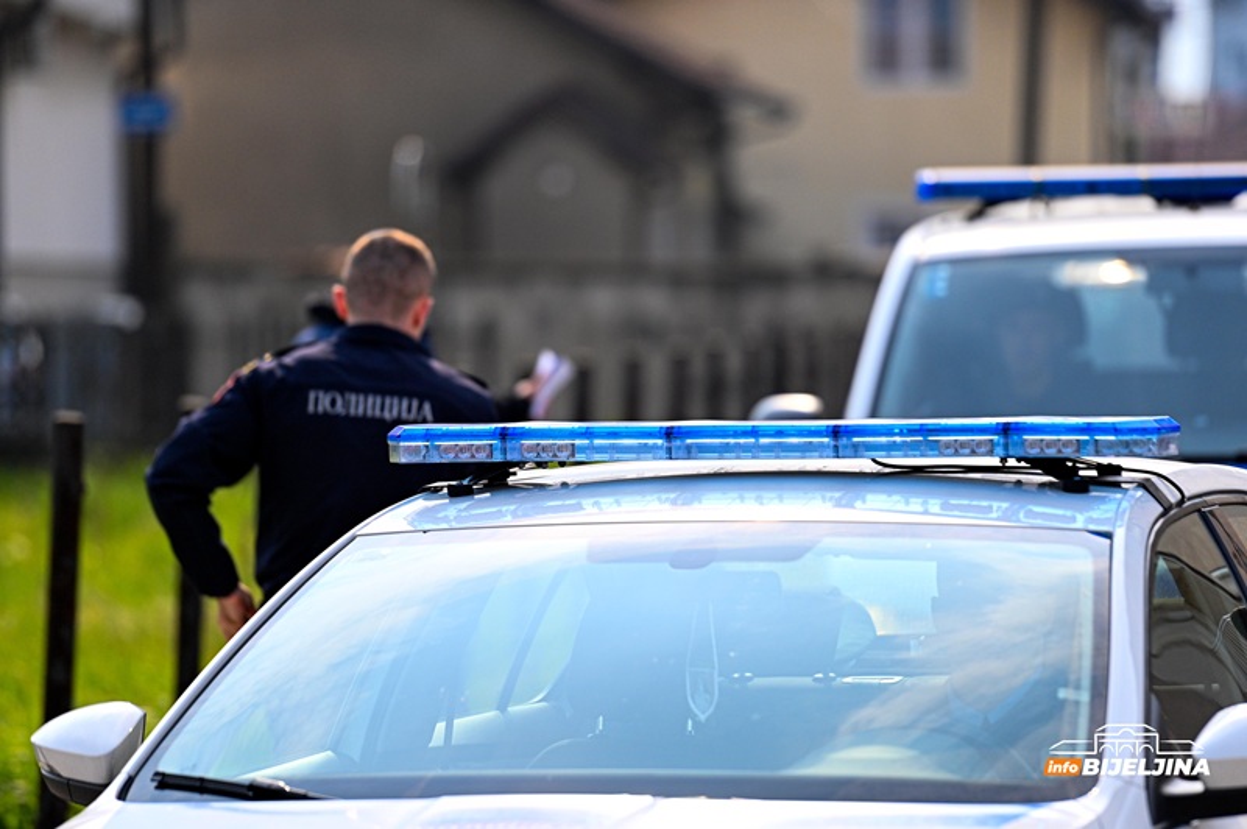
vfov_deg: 6.9
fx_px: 6922
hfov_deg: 10.3
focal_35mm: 200
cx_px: 624
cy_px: 414
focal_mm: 200
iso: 400
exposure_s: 1/5000
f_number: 2.8
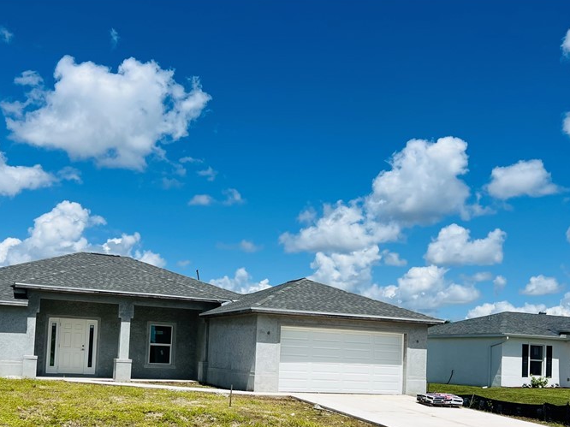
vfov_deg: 35.1
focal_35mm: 40
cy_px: 321
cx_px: 272
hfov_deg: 46.8
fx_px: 658
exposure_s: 1/8696
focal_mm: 5.7
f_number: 1.5
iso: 50
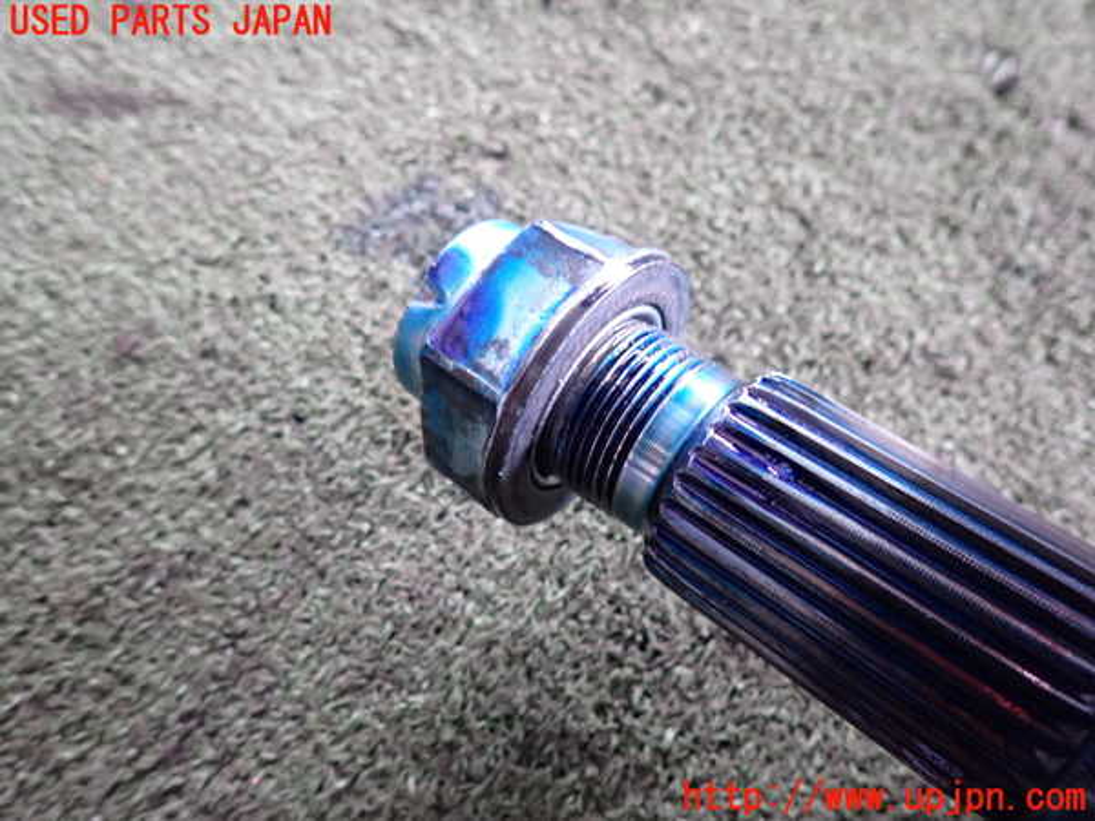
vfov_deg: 54.9
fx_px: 791
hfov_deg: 69.4
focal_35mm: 25
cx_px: 548
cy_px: 410
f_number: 2
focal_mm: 4.5
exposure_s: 1/30
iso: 500
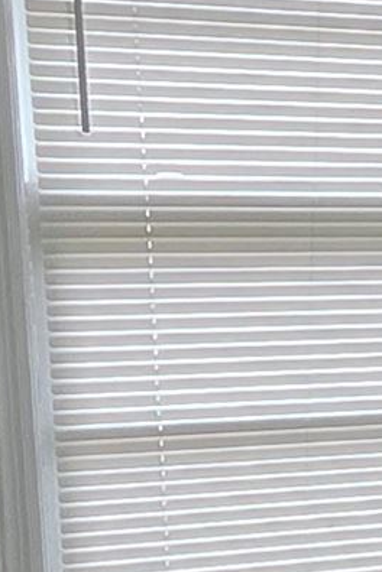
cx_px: 1257
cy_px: 400
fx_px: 1671
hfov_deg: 9.3
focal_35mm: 105
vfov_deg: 19.4
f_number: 2.2
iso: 250
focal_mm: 2.2
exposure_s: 1/60
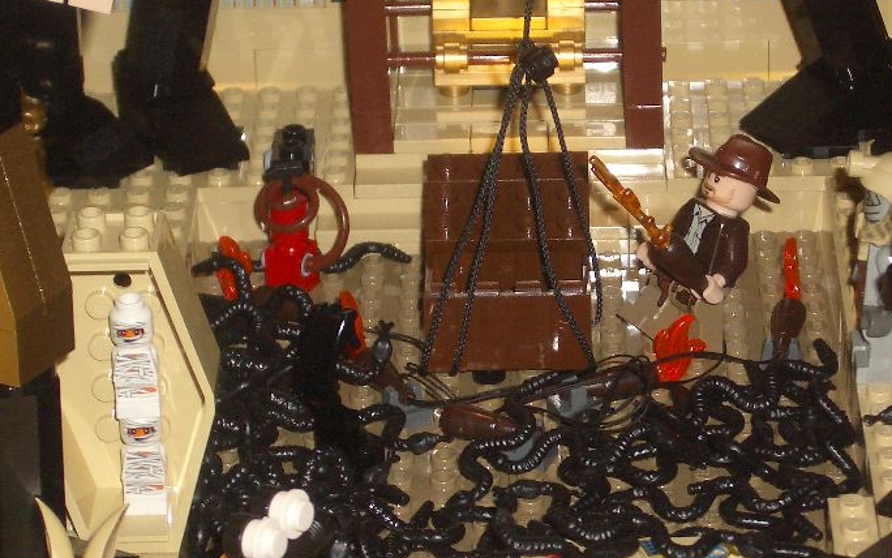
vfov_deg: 8.4
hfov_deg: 13.3
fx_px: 3818
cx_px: 492
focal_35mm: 157
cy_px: 236
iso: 100
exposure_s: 1/60
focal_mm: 14.6
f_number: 4.4
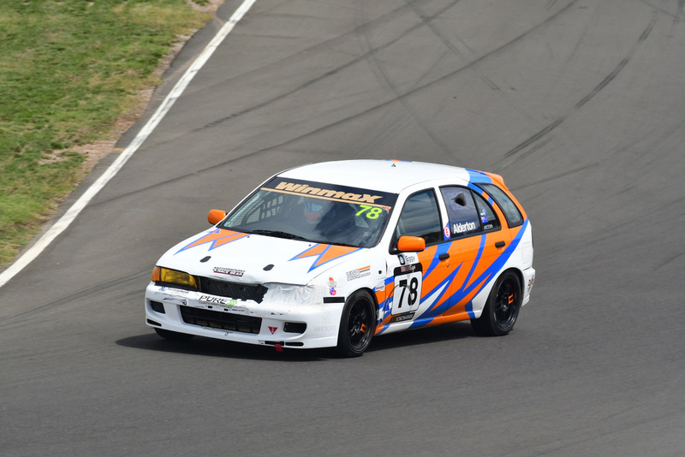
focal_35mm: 690
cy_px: 228
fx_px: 13133
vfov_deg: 2.0
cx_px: 342
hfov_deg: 3.0
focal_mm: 460
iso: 320
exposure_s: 1/640
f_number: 10
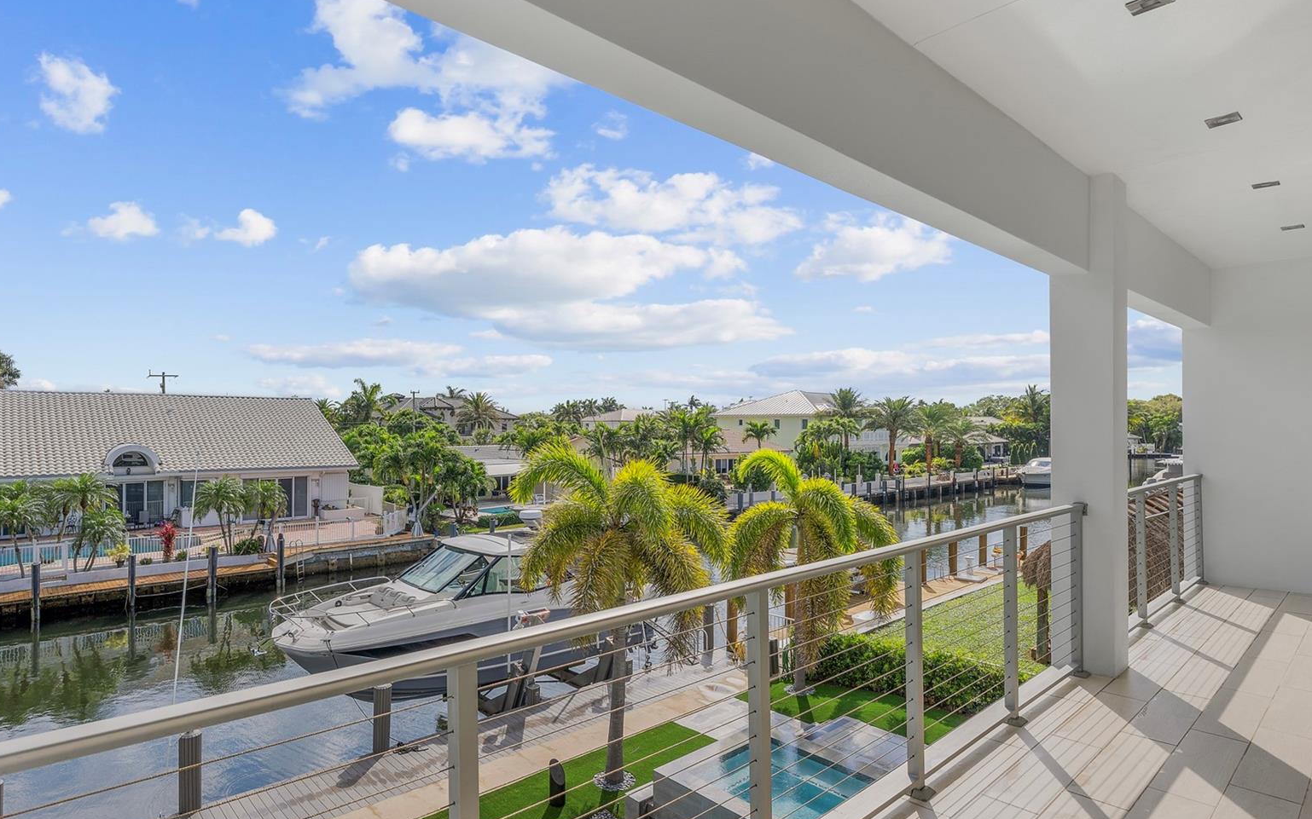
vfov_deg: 62.2
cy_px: 427
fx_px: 679
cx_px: 578
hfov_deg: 87.6
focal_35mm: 19
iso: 64
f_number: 8
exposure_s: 1/25
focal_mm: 14
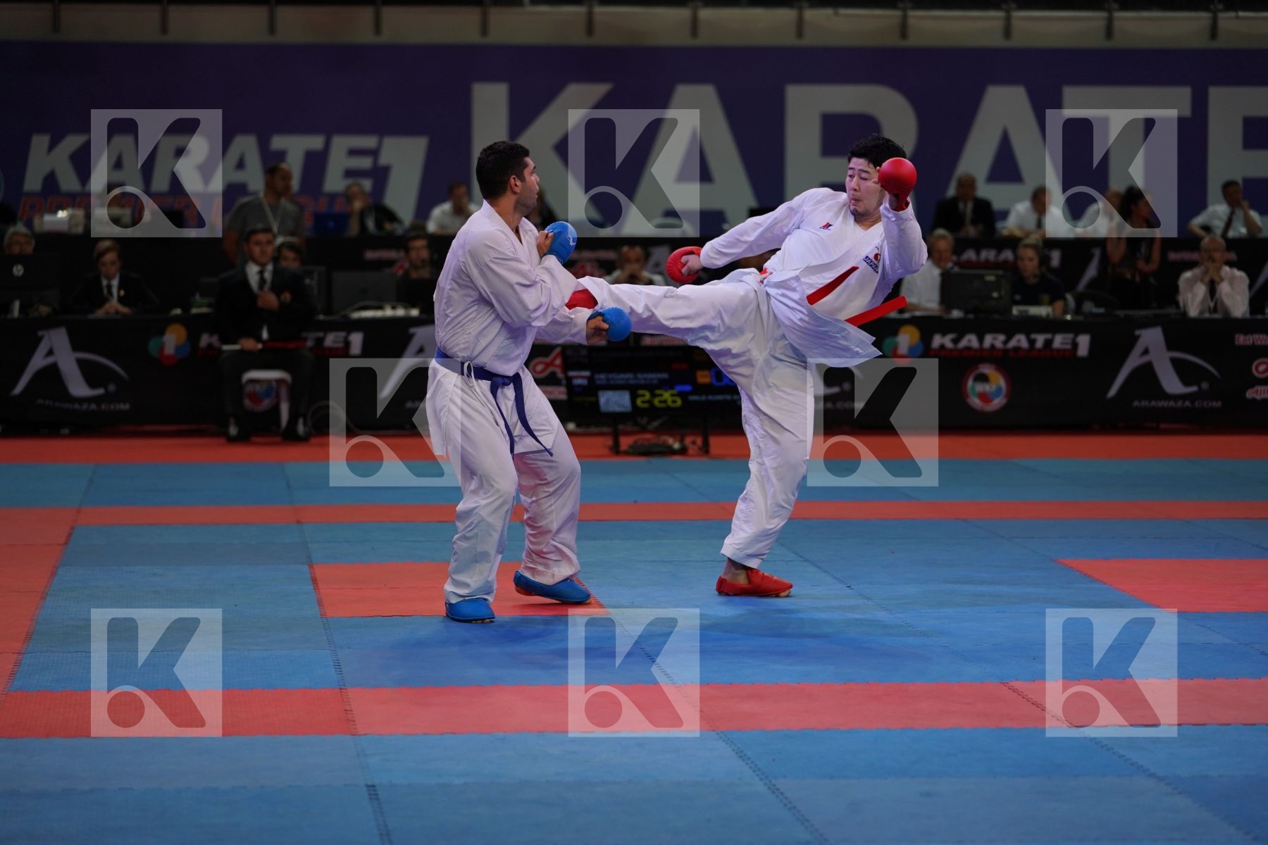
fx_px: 3945
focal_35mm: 112
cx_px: 634
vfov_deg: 12.2
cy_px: 422
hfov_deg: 18.3
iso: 500
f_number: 2.8
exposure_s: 1/1000
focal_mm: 112
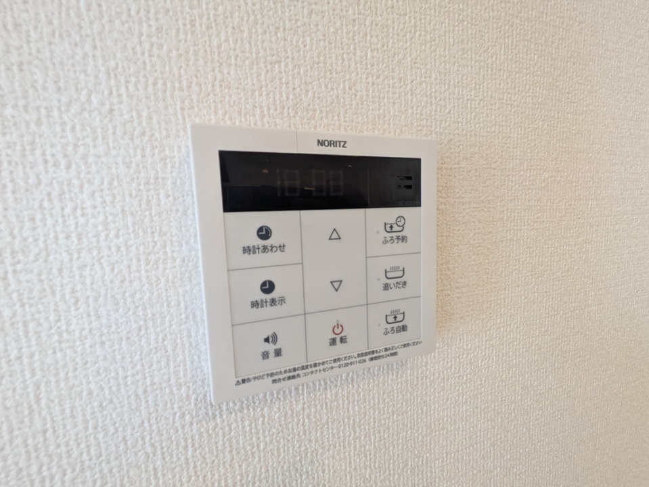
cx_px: 324
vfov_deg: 85.7
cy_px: 244
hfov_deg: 102.0
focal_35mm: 14
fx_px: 263
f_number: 2.2
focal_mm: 1.83
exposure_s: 1/100
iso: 316
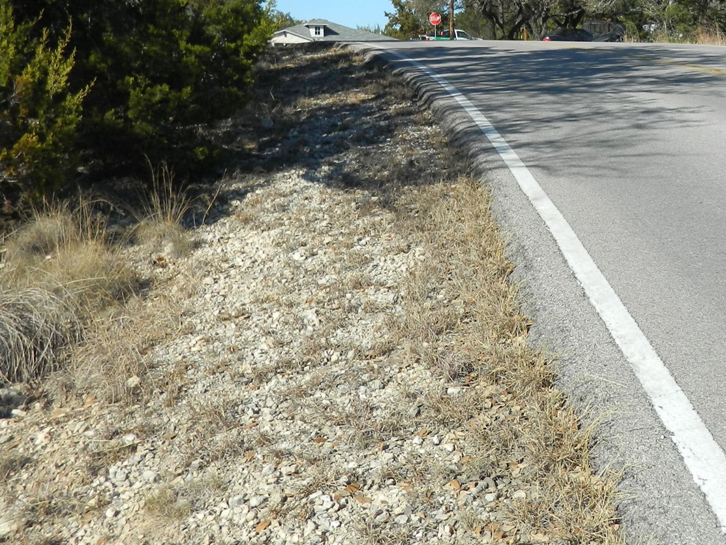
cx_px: 522
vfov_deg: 30.9
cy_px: 129
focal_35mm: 46
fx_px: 965
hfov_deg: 40.3
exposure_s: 1/160
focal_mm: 4.5
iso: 80
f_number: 8.7
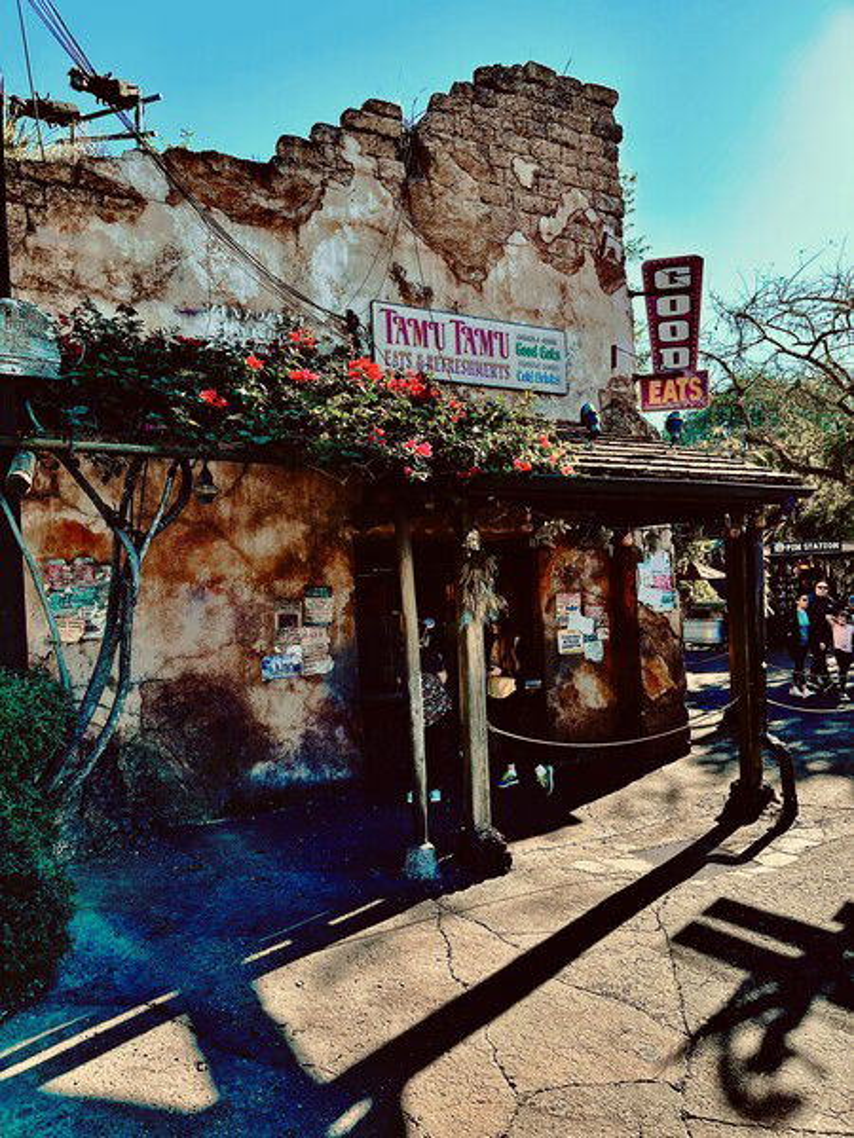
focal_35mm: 24
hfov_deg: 56.8
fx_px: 789
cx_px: 427
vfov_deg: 71.6
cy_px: 569
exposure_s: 1/1157
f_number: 1.78
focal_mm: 6.86
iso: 80
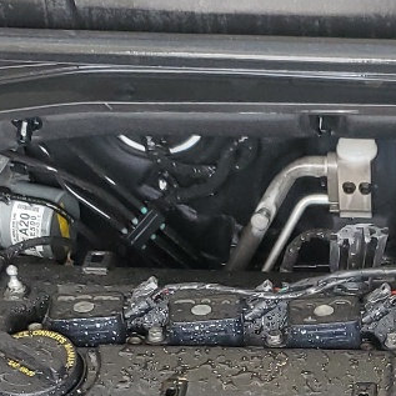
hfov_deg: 14.6
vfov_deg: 14.4
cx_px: 448
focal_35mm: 116
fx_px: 1501
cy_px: 507
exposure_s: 1/60.2
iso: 64
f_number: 1.5
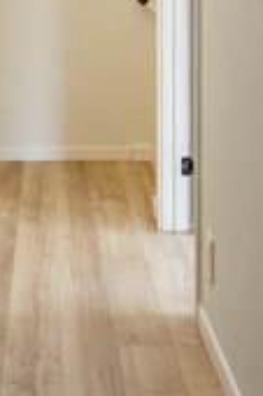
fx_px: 703
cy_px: -137
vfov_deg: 26.1
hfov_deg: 21.0
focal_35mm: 64
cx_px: 64
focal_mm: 17
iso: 100
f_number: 11
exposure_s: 1/1.67
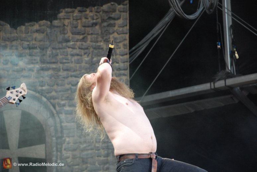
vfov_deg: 8.7
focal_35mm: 158
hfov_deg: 13.0
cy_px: 86
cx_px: 128
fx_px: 1126
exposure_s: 1/160
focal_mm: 105
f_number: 5.6
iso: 800
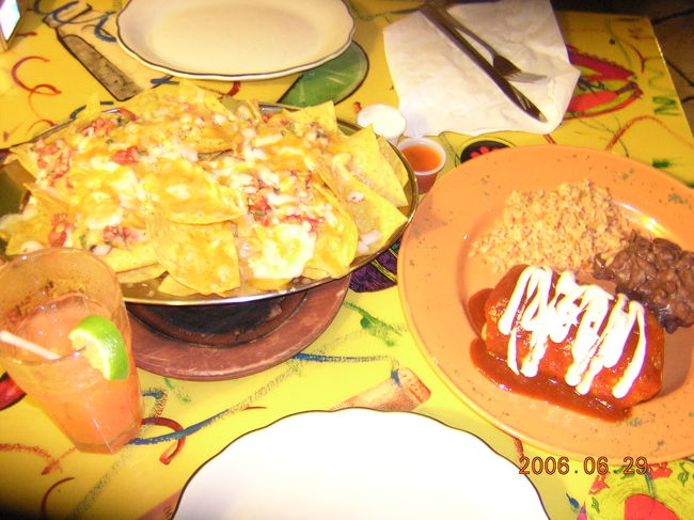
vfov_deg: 39.6
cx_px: 347
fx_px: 721
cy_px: 260
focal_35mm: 36
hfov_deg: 51.4
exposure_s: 1/1.1
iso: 400
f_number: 2.6
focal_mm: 4.7
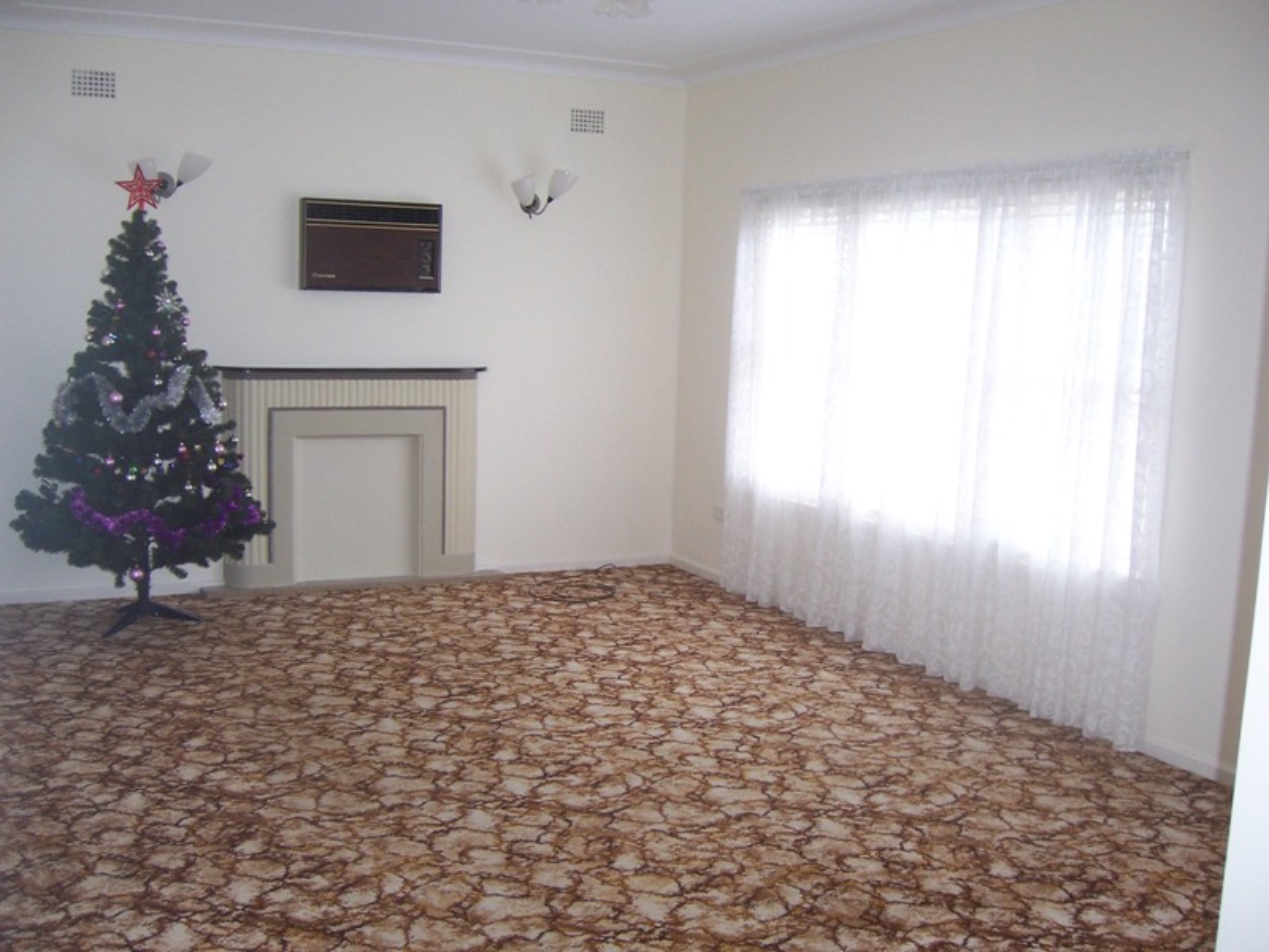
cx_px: 634
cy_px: 476
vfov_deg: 39.7
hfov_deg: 51.4
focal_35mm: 36
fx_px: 1320
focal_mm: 6.2
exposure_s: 1/60
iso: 125
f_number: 2.8
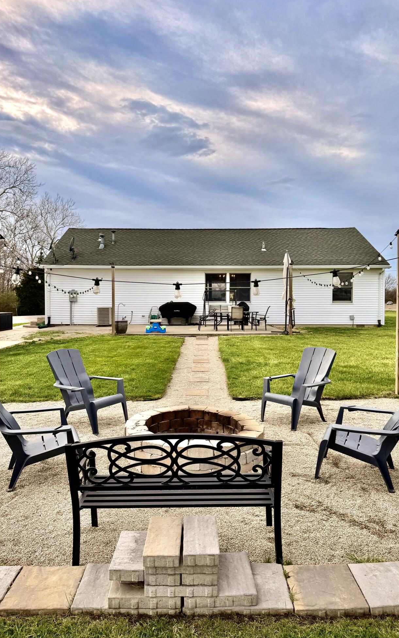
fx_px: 452
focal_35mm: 26
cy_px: 313
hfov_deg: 47.6
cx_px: 193
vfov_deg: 70.4
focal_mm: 6.76
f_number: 1.78
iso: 80
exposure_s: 1/992
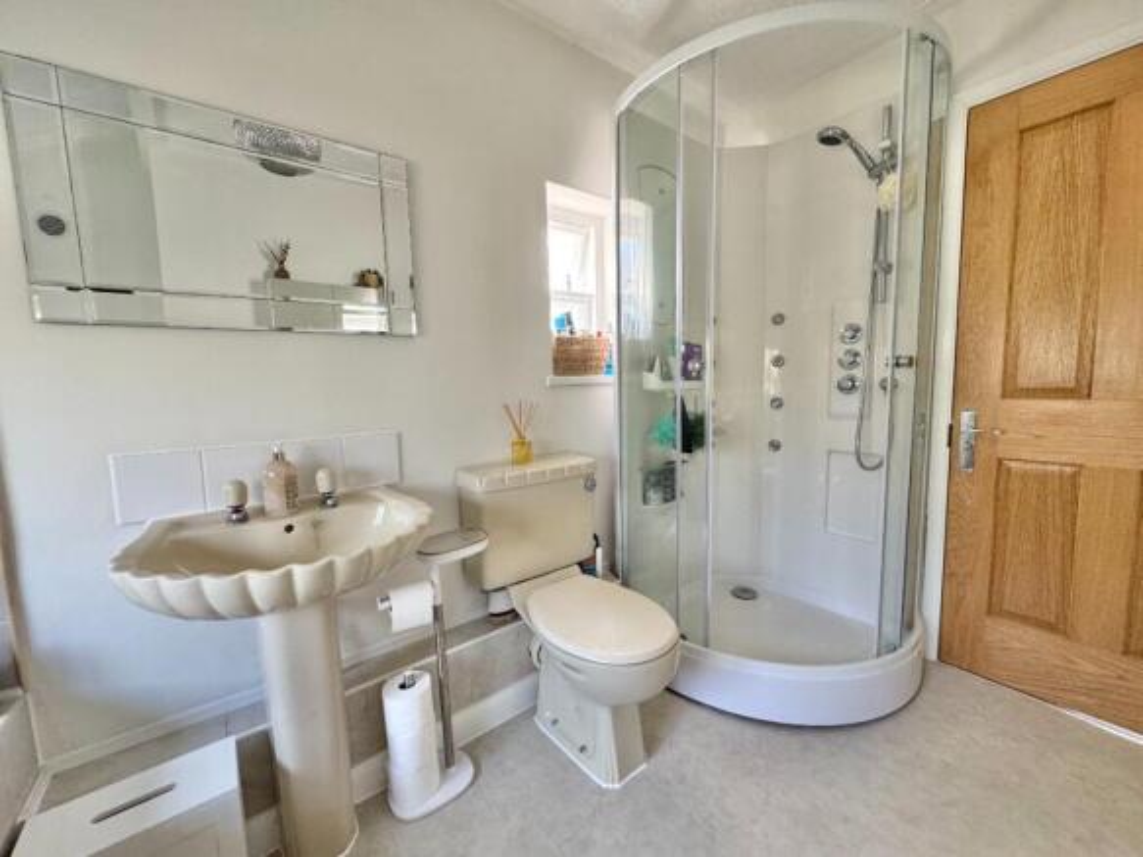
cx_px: 572
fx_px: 462
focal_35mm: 14
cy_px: 428
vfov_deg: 85.7
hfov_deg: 102.1
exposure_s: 1/99
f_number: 2.2
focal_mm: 2.22
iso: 200
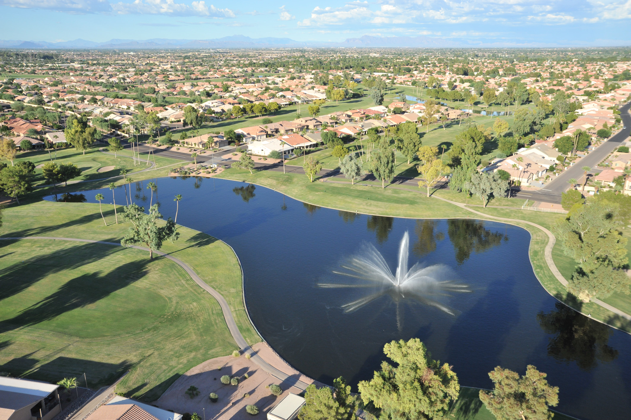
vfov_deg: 41.1
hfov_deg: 58.7
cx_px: 316
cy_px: 210
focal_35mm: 32
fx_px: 561
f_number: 13
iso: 800
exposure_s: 1/640
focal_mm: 32
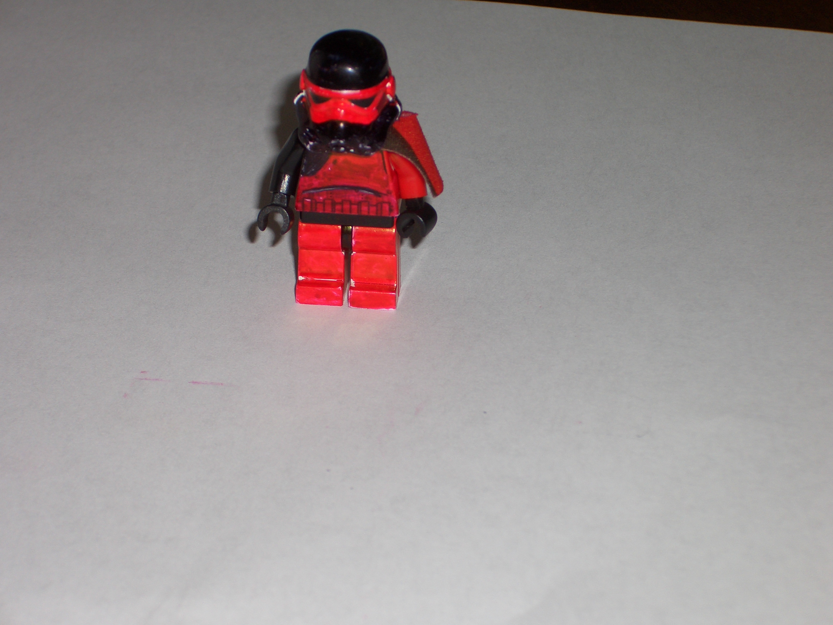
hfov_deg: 18.7
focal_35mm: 105
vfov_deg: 14.1
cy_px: 312
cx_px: 416
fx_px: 2527
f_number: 4.8
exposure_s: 1/60
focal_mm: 17.4
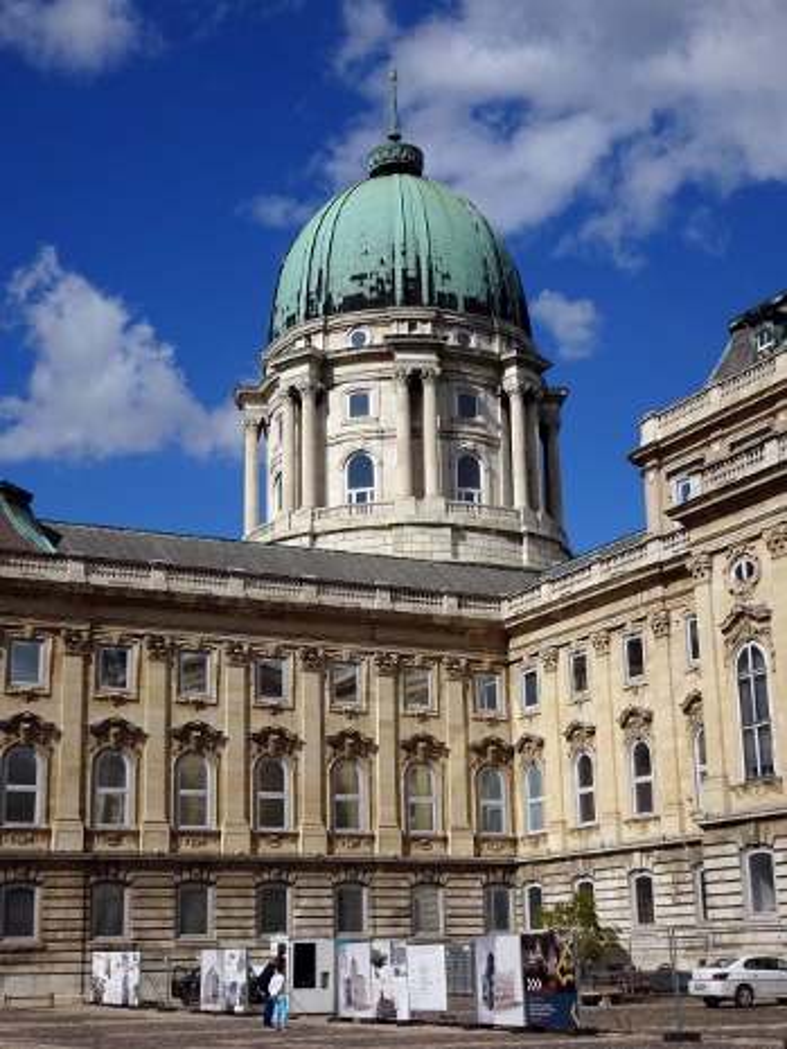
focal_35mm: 50
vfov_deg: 38.2
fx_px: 1515
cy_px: 524
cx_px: 394
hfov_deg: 29.1
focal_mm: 8.51
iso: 80
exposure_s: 1/1600
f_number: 4.5
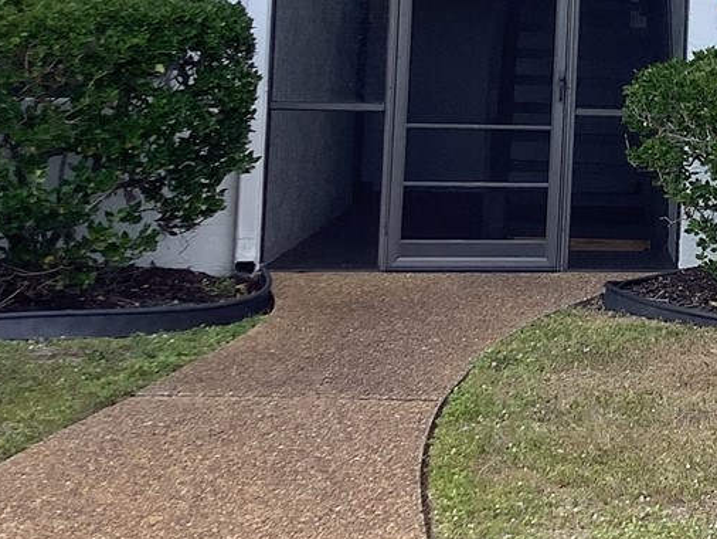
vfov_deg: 14.8
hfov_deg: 17.9
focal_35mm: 98
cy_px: -23
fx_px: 2031
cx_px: 1070
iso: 25
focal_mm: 3.3
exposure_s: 1/331
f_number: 2.4
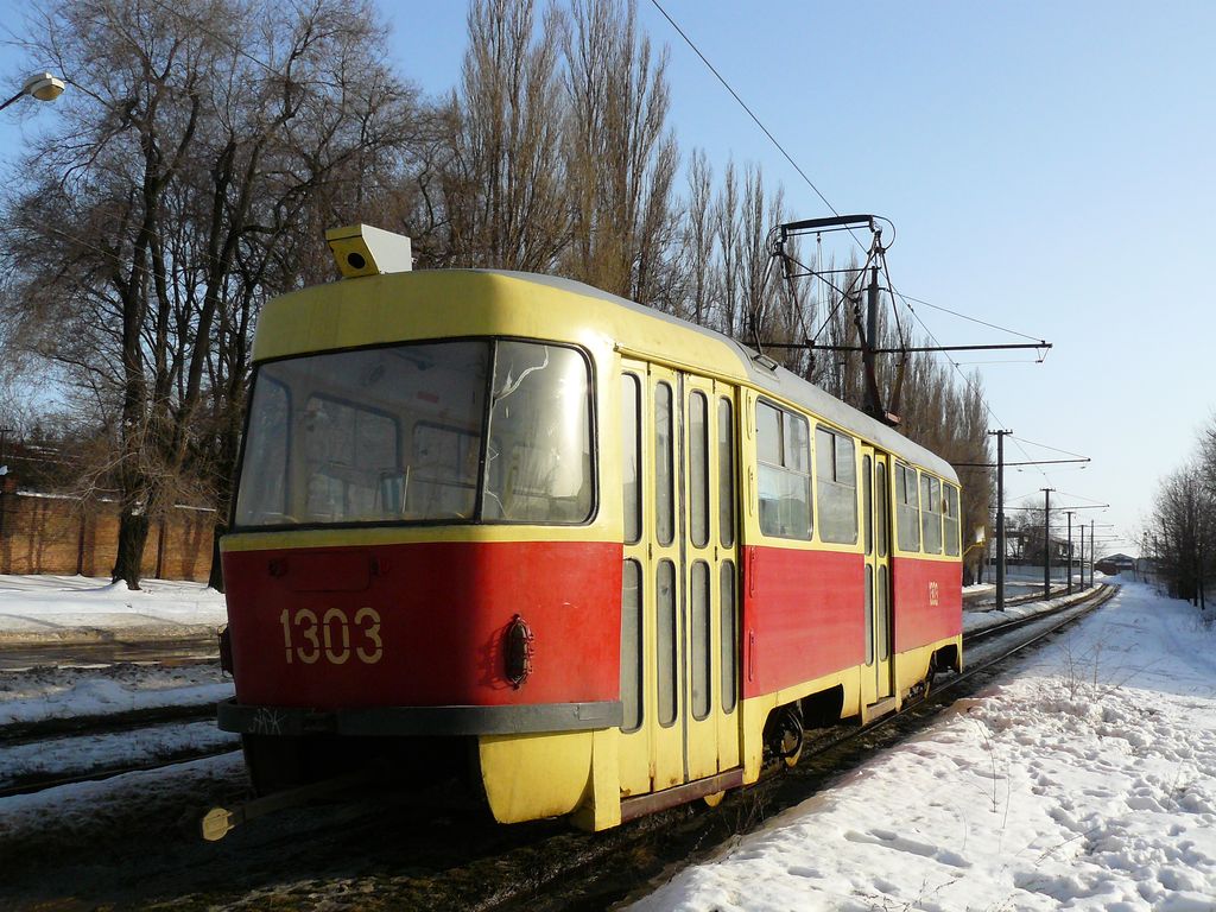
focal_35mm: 36
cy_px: 456
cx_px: 608
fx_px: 1265
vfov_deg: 39.7
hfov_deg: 51.4
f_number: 4
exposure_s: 1/1300
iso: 200
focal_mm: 6
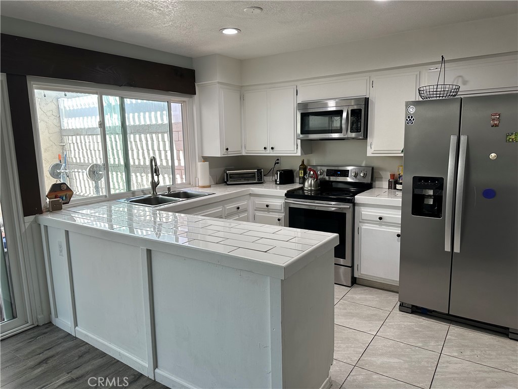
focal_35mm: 24
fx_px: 359
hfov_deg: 71.6
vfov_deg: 56.8
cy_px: 194
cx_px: 259
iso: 125
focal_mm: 6.86
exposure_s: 1/120
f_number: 1.78
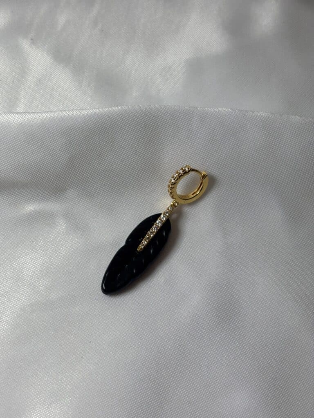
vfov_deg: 36.8
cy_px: 209
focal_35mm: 52
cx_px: 157
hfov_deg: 28.0
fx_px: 629
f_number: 1.6
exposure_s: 1/615
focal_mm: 5.96
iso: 32
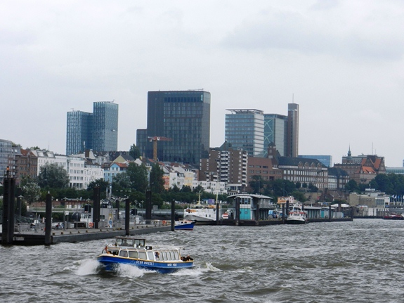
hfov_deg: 16.7
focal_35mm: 118
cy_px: 135
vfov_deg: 12.5
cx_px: 224
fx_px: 1377
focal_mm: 19.1
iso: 160
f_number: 5
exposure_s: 1/800
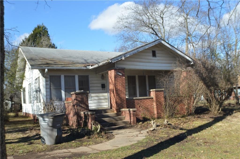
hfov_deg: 49.6
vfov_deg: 34.1
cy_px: 80
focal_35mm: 39
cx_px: 120
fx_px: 260
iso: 100
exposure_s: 1/200
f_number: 7.1
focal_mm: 26
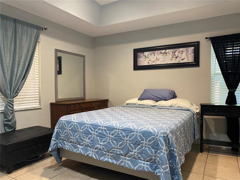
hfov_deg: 67.3
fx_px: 180
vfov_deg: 53.1
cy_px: 90
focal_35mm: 26
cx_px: 120
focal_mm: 4.25
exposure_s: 1/60
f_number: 1.8
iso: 400
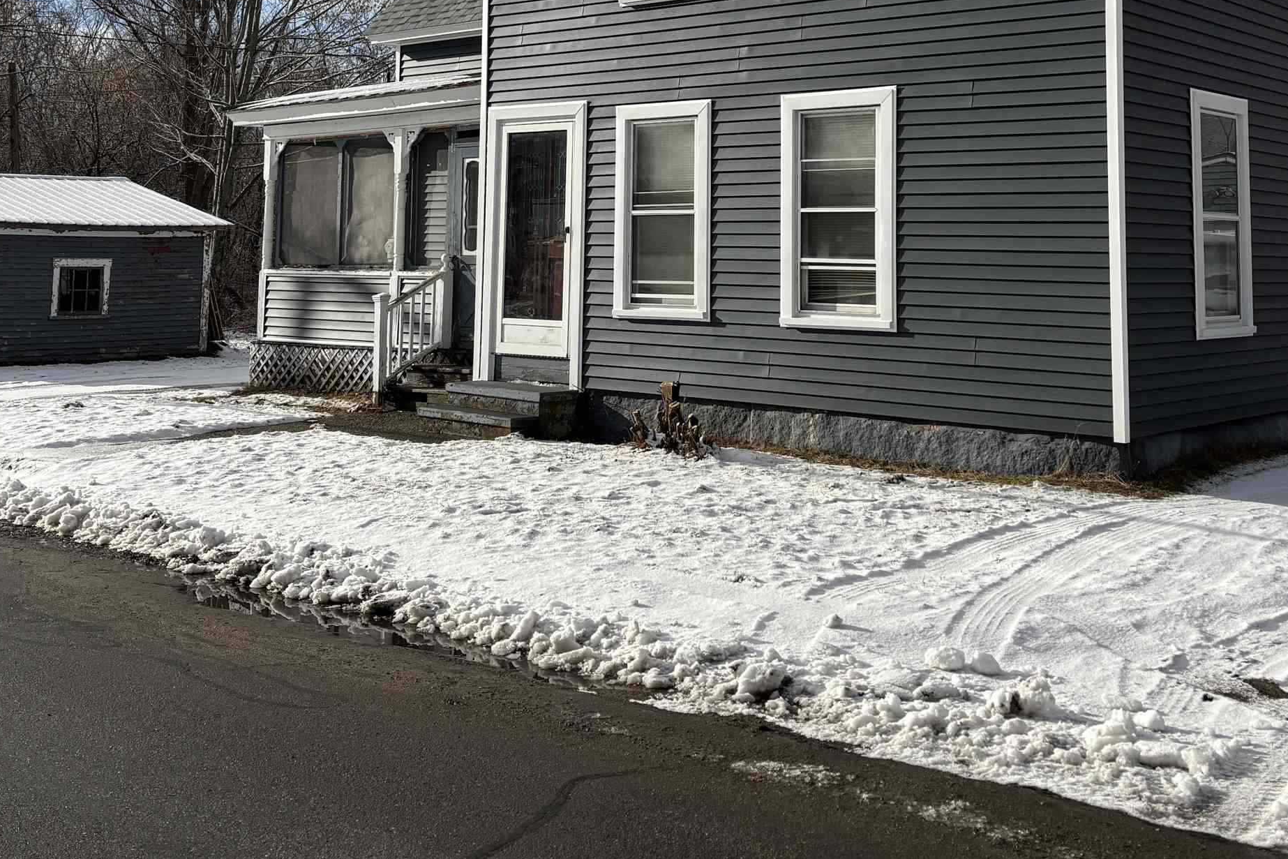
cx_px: 650
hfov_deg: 43.6
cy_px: 113
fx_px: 1610
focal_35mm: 45
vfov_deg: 28.9
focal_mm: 5.96
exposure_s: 1/5348
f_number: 1.6
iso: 50
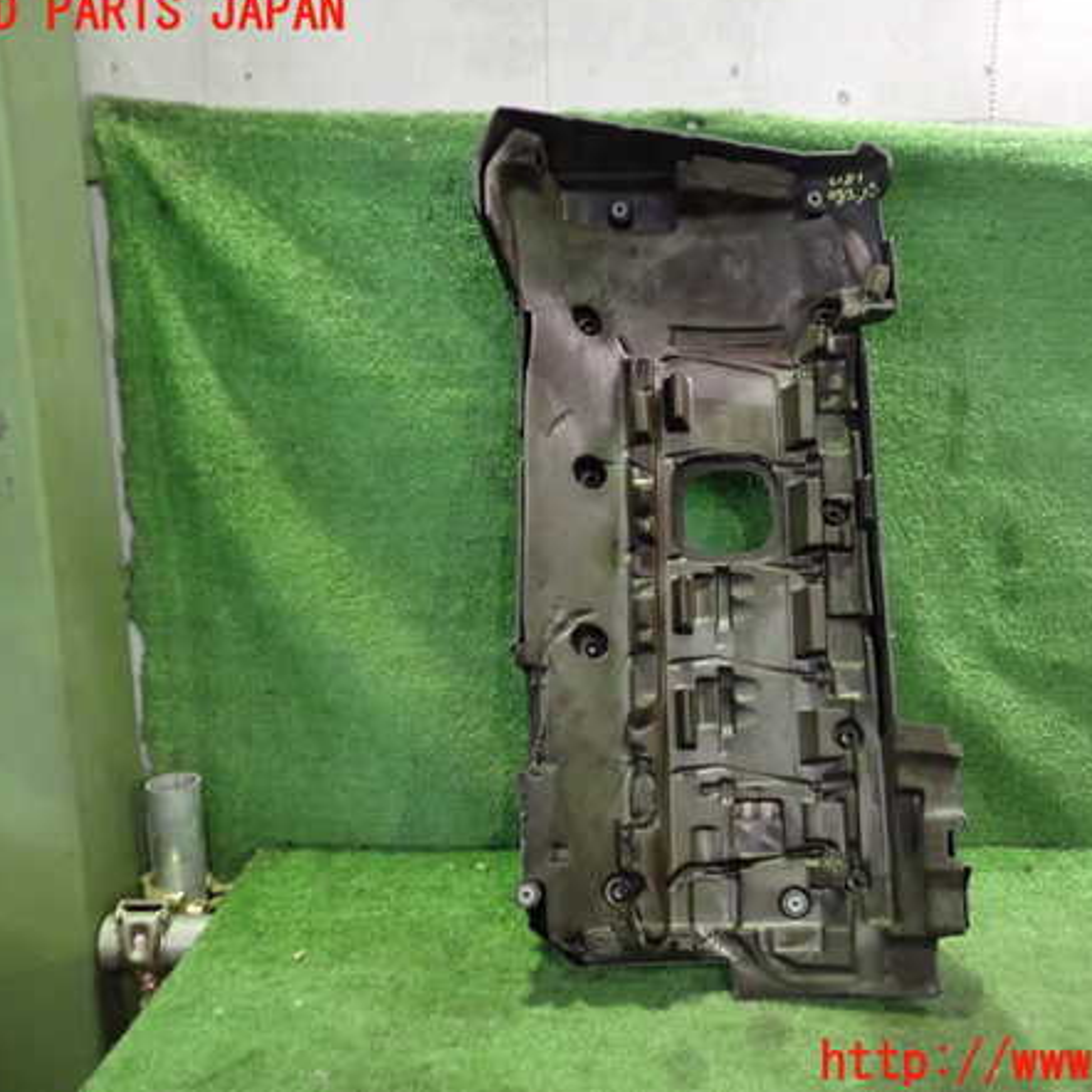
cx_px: 637
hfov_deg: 45.9
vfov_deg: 46.0
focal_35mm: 36
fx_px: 1285
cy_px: 539
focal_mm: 5.4
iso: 800
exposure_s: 1/20
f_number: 2.3
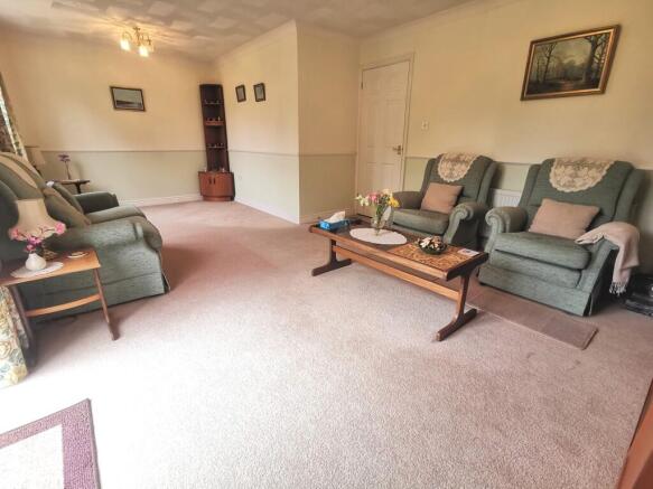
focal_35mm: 17
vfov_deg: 74.7
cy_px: 244
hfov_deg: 91.0
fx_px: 321
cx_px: 326
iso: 125
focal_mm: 2.26
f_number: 2.2
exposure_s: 1/50
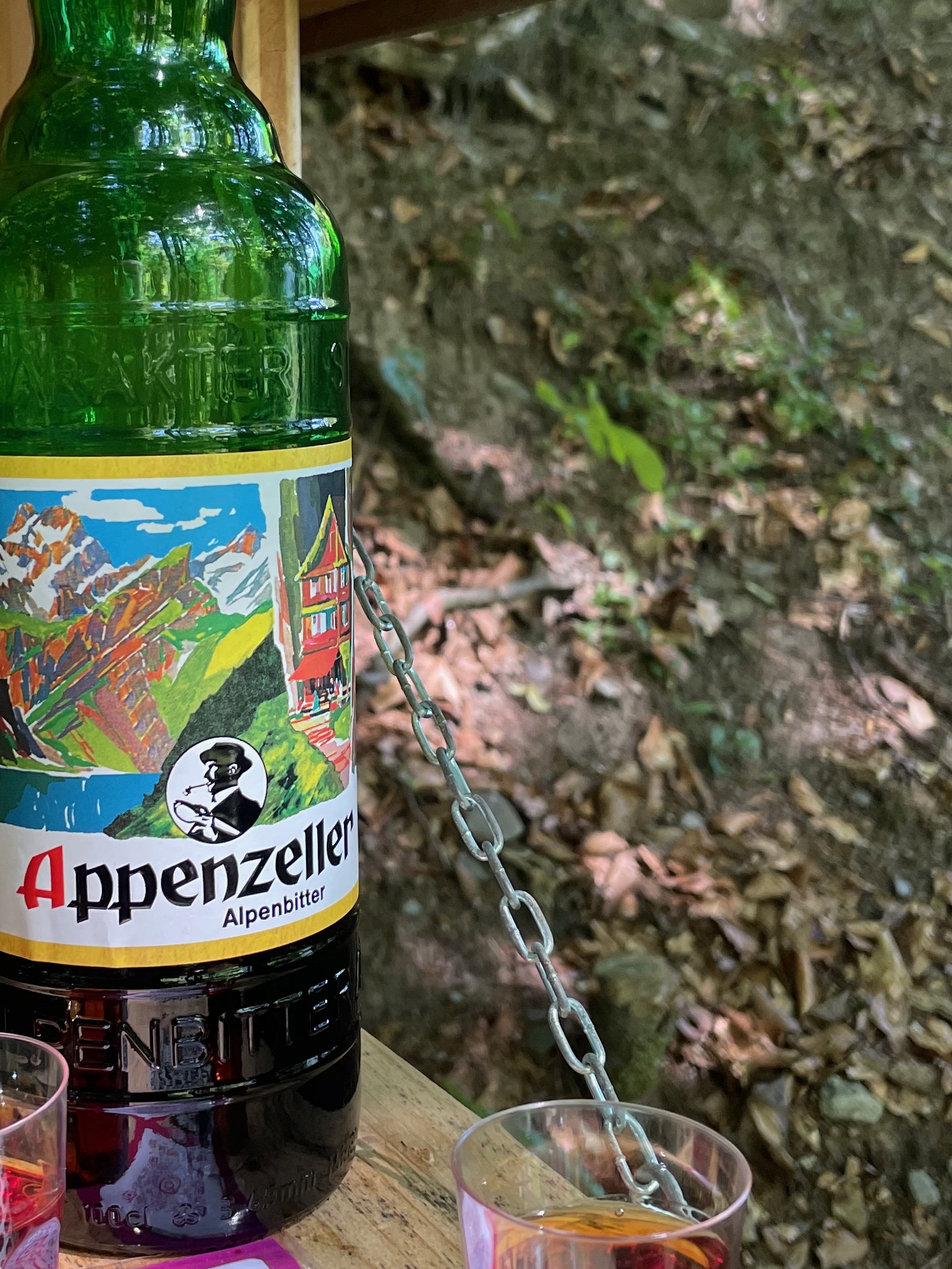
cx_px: 319
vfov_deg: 38.9
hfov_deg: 29.5
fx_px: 1796
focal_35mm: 49
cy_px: 579
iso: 125
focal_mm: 4.2
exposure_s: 1/111
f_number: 1.6
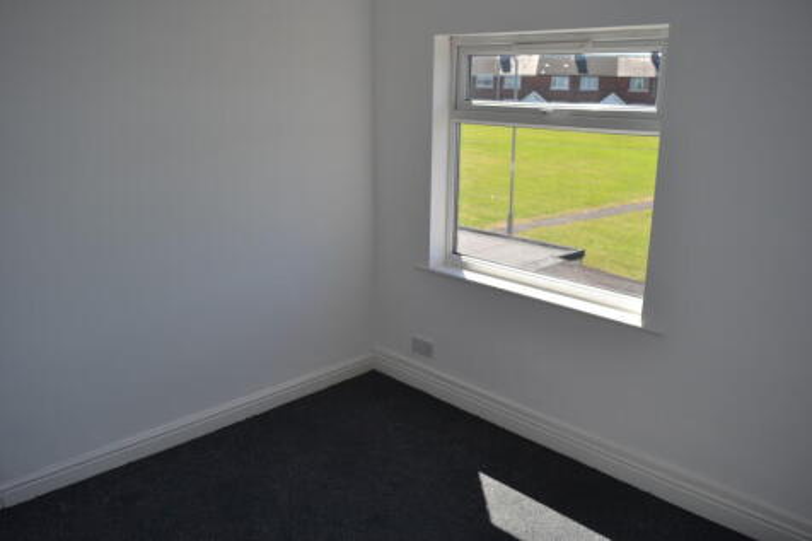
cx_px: 406
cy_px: 270
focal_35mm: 27
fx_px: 609
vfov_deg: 47.9
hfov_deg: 67.4
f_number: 5
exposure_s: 1/200
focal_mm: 18
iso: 100
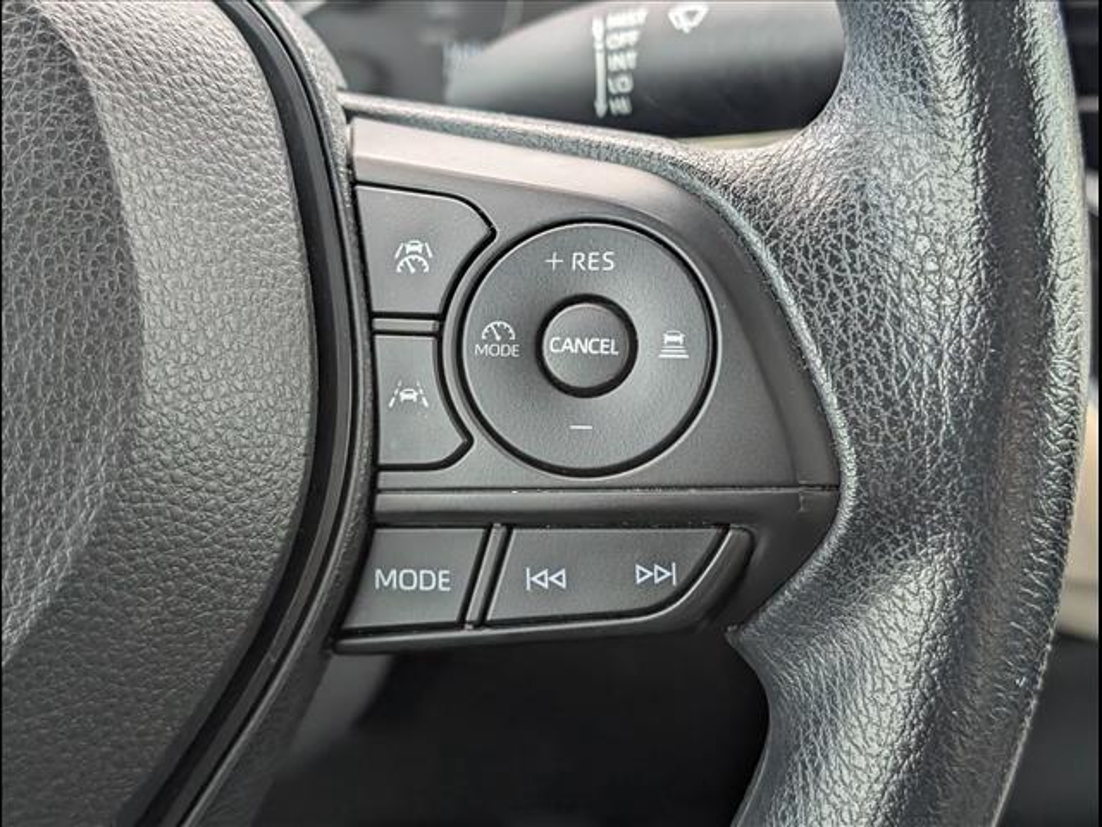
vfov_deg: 29.7
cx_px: 551
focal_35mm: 49
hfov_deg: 38.9
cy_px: 414
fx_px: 1560
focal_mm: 6.9
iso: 452
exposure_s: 1/667
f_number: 1.68
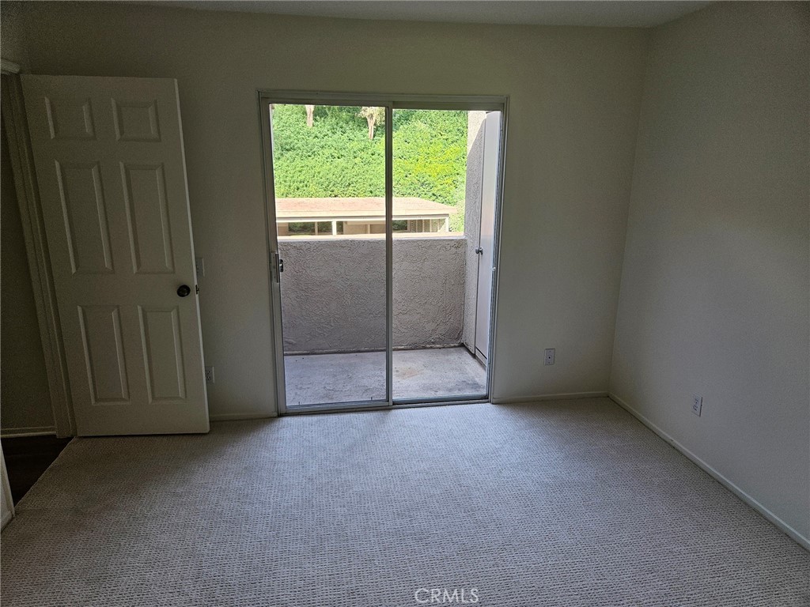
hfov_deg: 73.9
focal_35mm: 23
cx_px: 405
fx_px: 538
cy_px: 304
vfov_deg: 58.9
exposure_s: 1/207
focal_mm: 5.4
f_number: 1.8
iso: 80
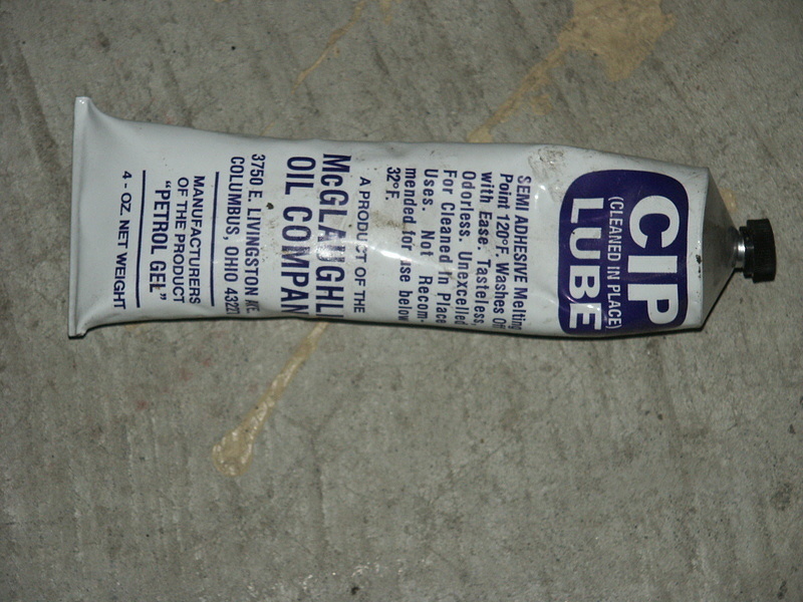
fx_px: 4152
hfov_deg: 11.0
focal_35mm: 179
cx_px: 402
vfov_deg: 8.3
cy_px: 301
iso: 100
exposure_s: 1/180
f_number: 3.5
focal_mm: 45.44
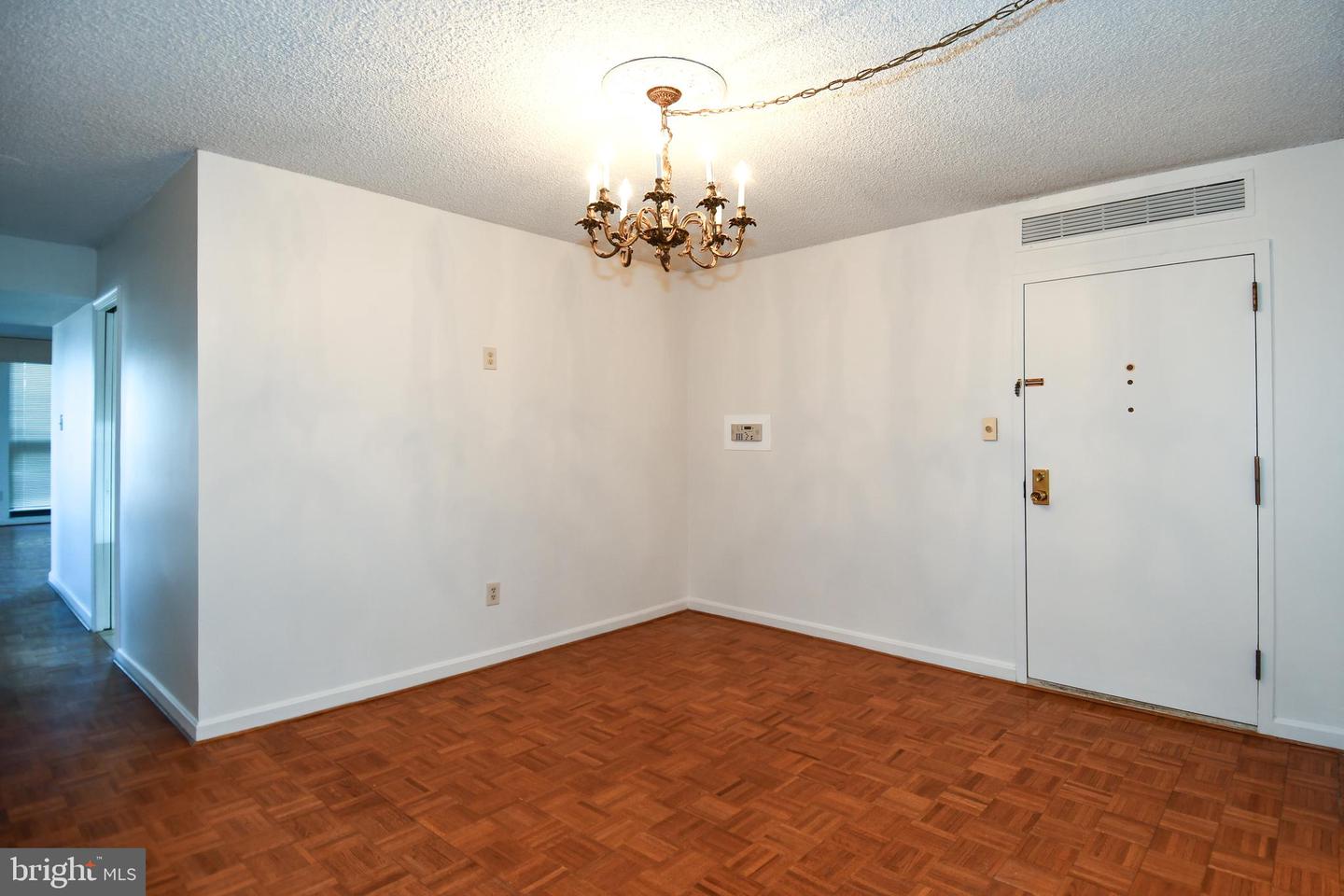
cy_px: 448
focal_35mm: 18
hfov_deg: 90.0
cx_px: 672
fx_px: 672
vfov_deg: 67.4
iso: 360
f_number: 4
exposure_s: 1/60
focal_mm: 12
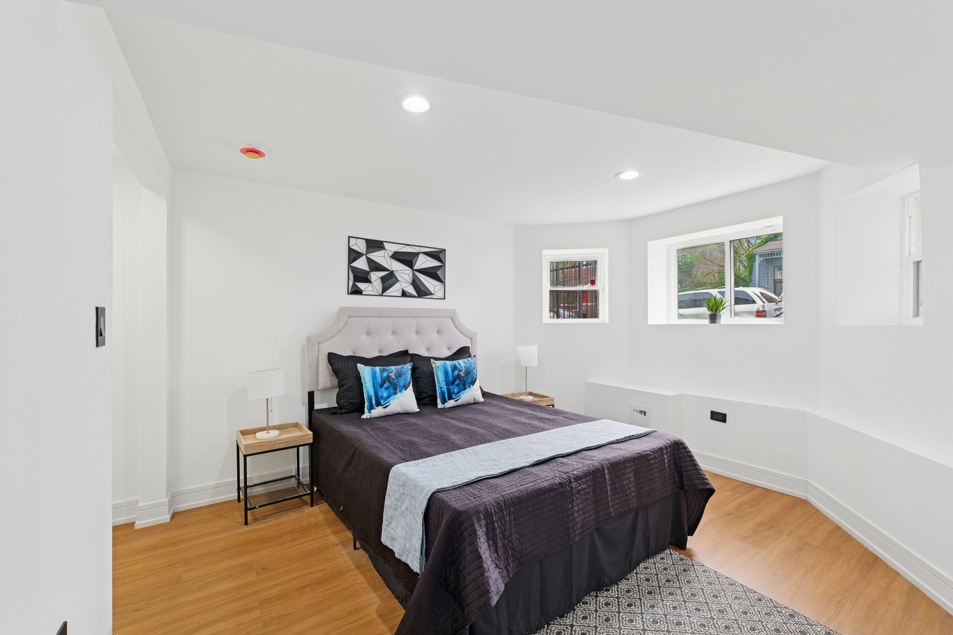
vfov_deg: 81.2
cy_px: 318
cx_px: 476
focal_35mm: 14
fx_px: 371
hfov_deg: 104.3
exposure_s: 1/30
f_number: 9
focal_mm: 14
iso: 400
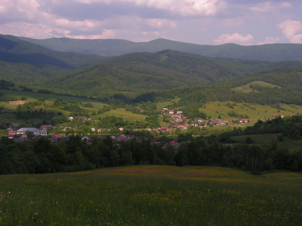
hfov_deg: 34.9
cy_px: 113
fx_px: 480
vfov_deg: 26.6
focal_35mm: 55
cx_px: 151
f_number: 3.2
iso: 64
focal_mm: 9.2
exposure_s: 1/1000
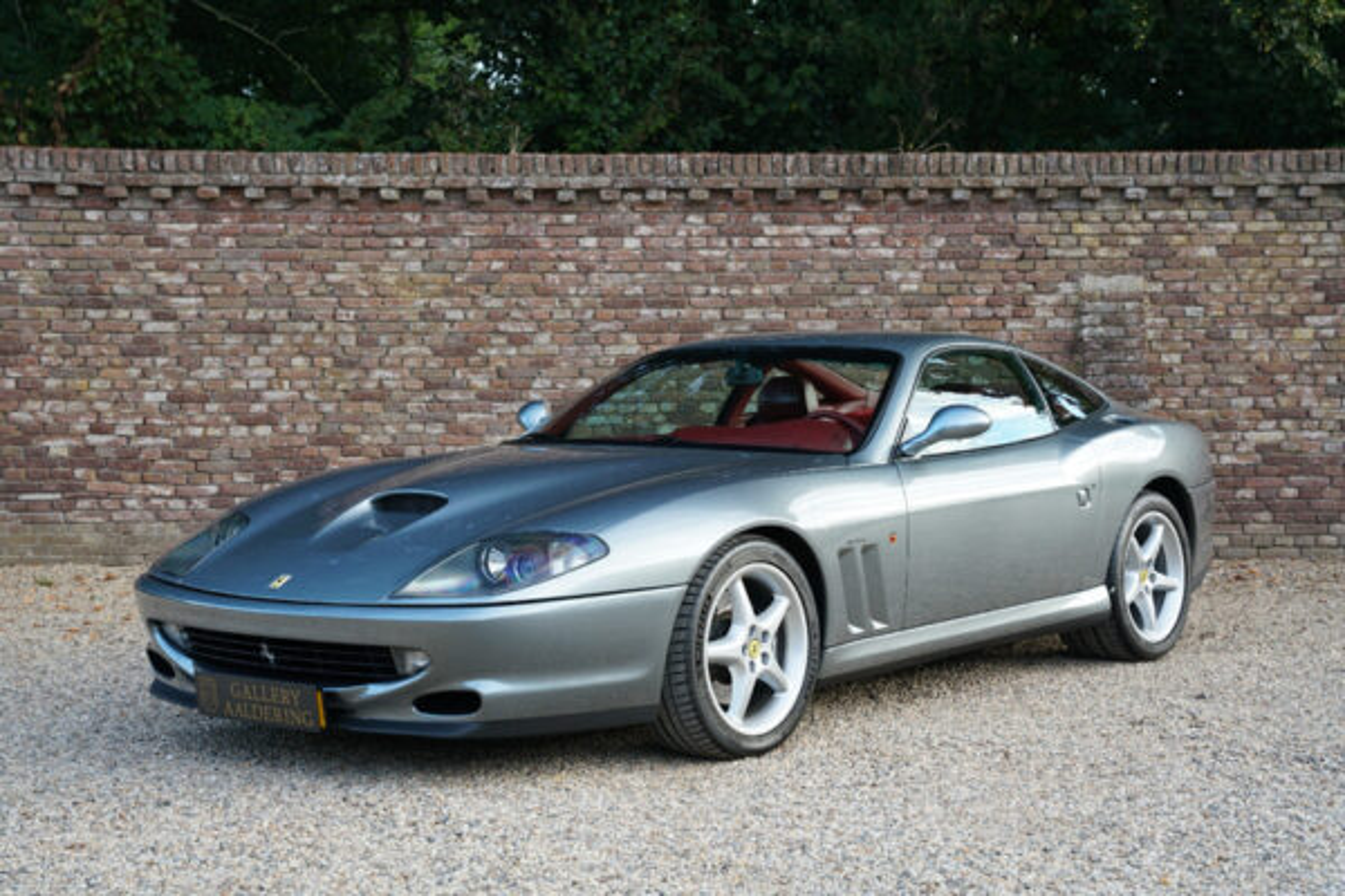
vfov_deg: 24.7
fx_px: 2043
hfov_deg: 36.4
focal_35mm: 55
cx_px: 672
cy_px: 448
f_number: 5.6
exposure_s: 1/60
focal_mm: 54.7
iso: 400
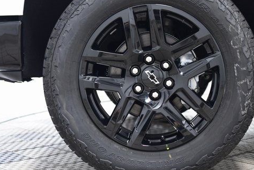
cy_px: 73
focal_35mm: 72
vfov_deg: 18.9
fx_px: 508
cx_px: 155
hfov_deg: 28.0
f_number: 2.8
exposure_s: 1/60
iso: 1600
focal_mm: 36
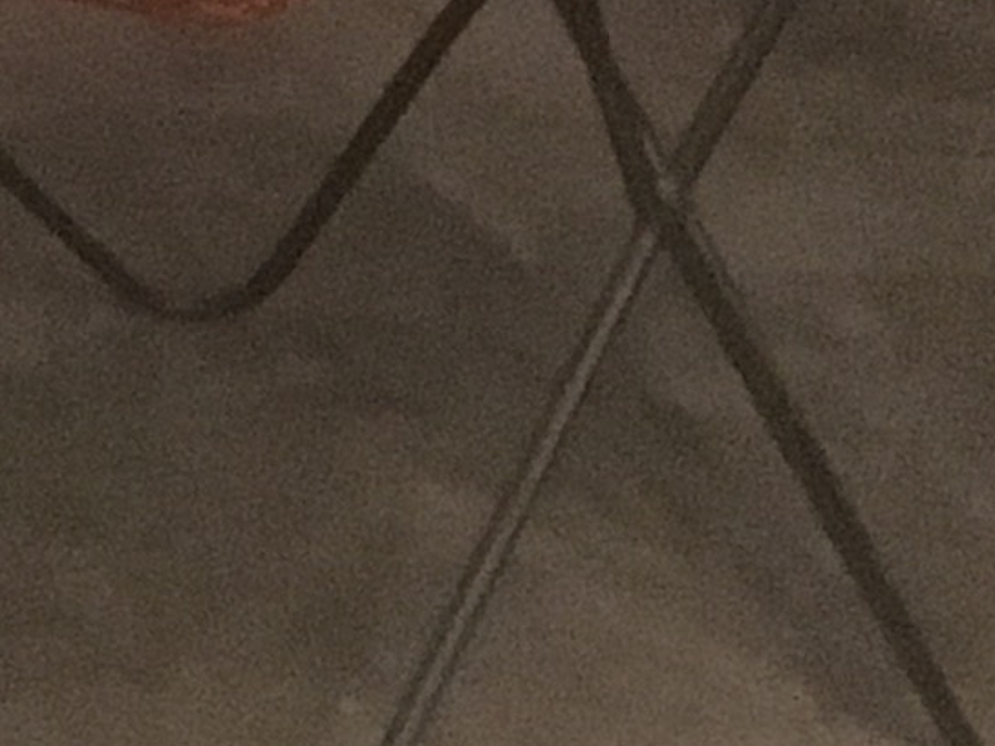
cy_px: -1730
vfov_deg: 6.2
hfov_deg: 8.7
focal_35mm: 215
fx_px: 6180
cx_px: -951
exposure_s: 1/15
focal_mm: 4.15
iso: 320
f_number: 2.2
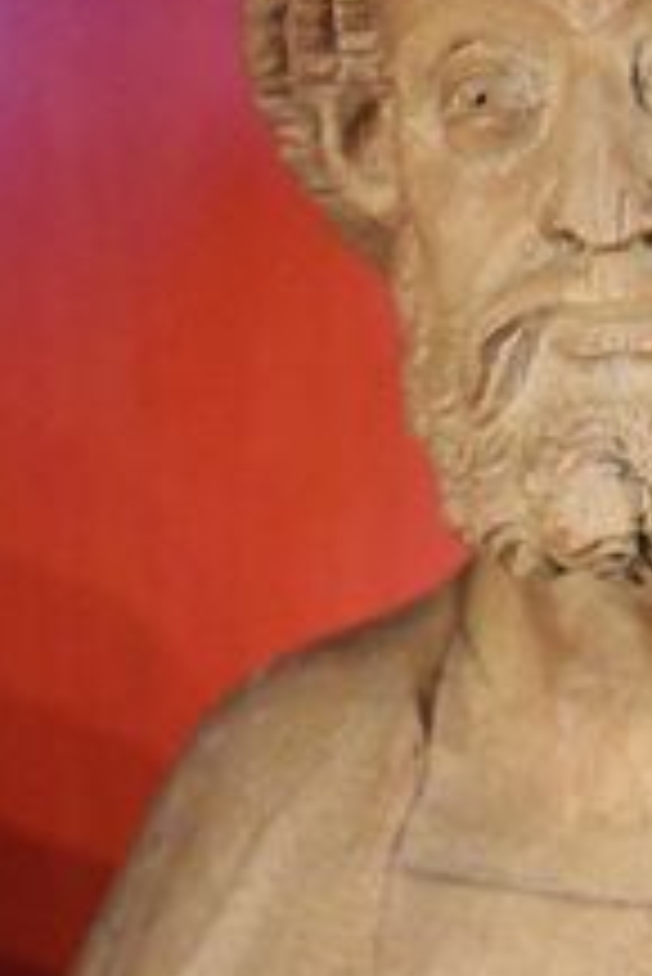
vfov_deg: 17.6
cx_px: 600
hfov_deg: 11.7
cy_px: 643
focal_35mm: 116
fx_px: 3146
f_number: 4.5
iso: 9000
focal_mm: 24
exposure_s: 1/60
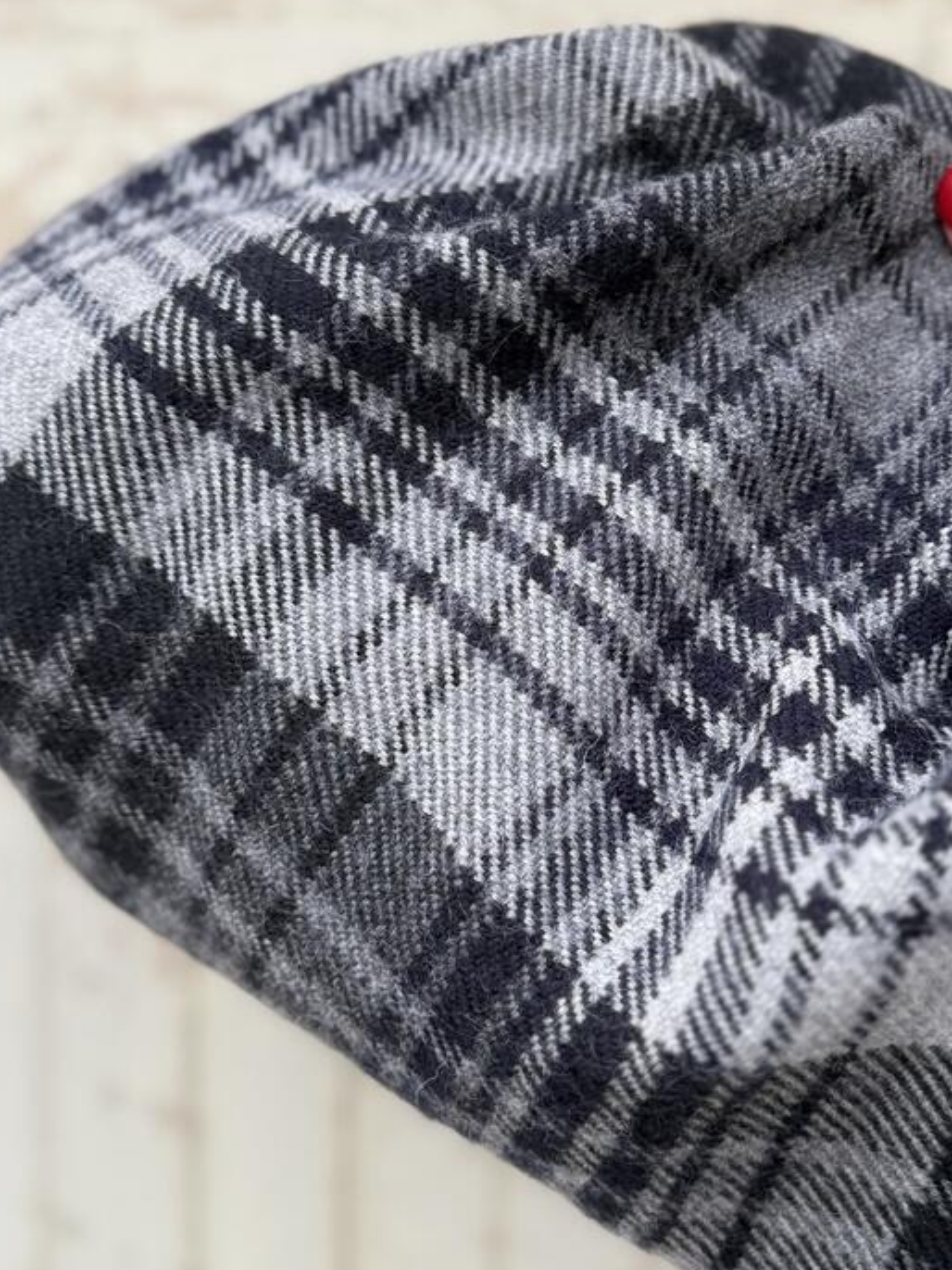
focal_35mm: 42
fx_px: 1541
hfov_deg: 34.2
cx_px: 574
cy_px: 587
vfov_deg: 44.8
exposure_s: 1/121
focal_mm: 6.76
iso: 160
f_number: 1.78
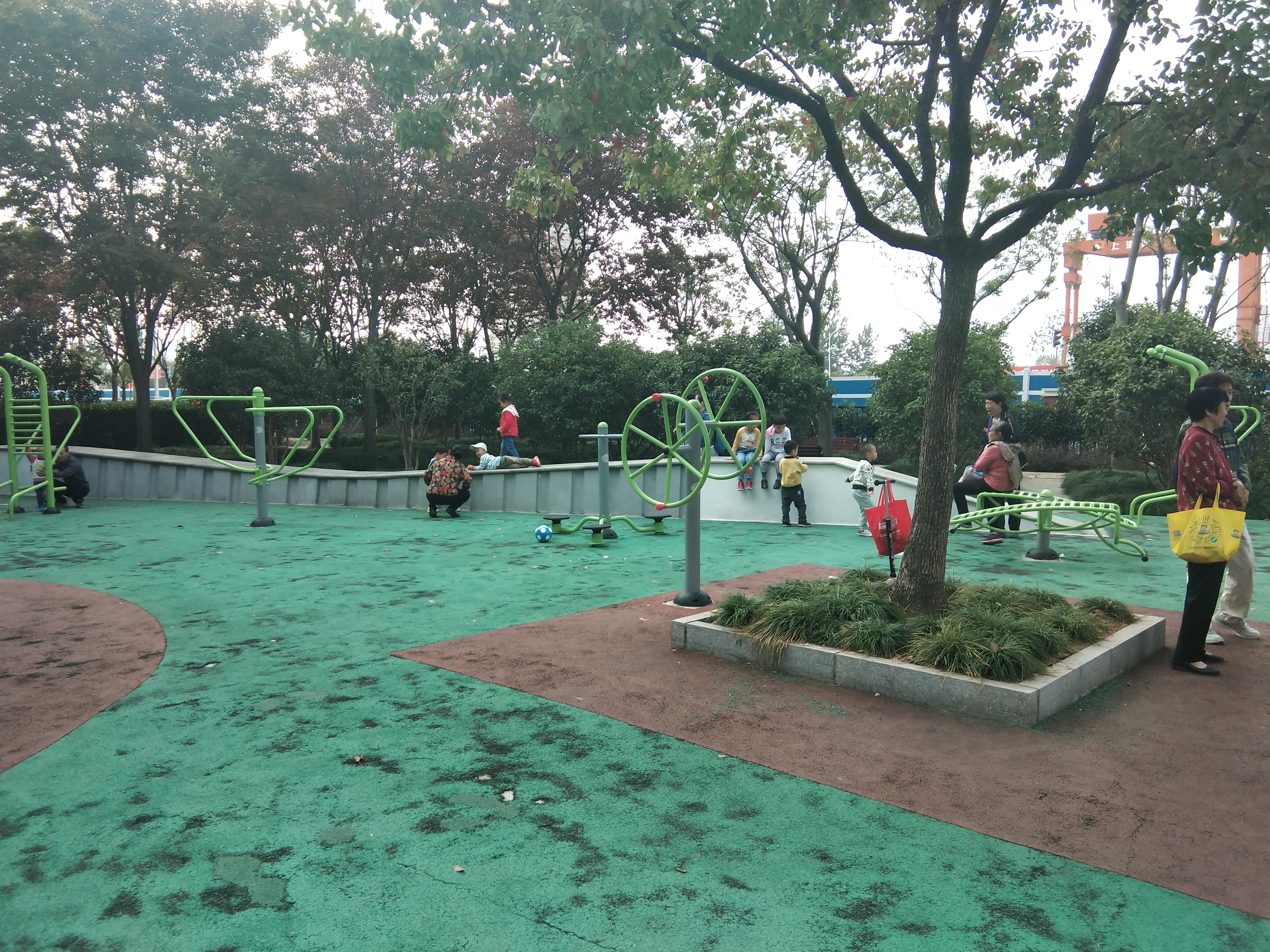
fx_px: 1137
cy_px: 476
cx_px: 635
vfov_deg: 45.4
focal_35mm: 31
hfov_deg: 58.4
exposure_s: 1/325
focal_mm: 3.69
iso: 50
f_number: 2.2
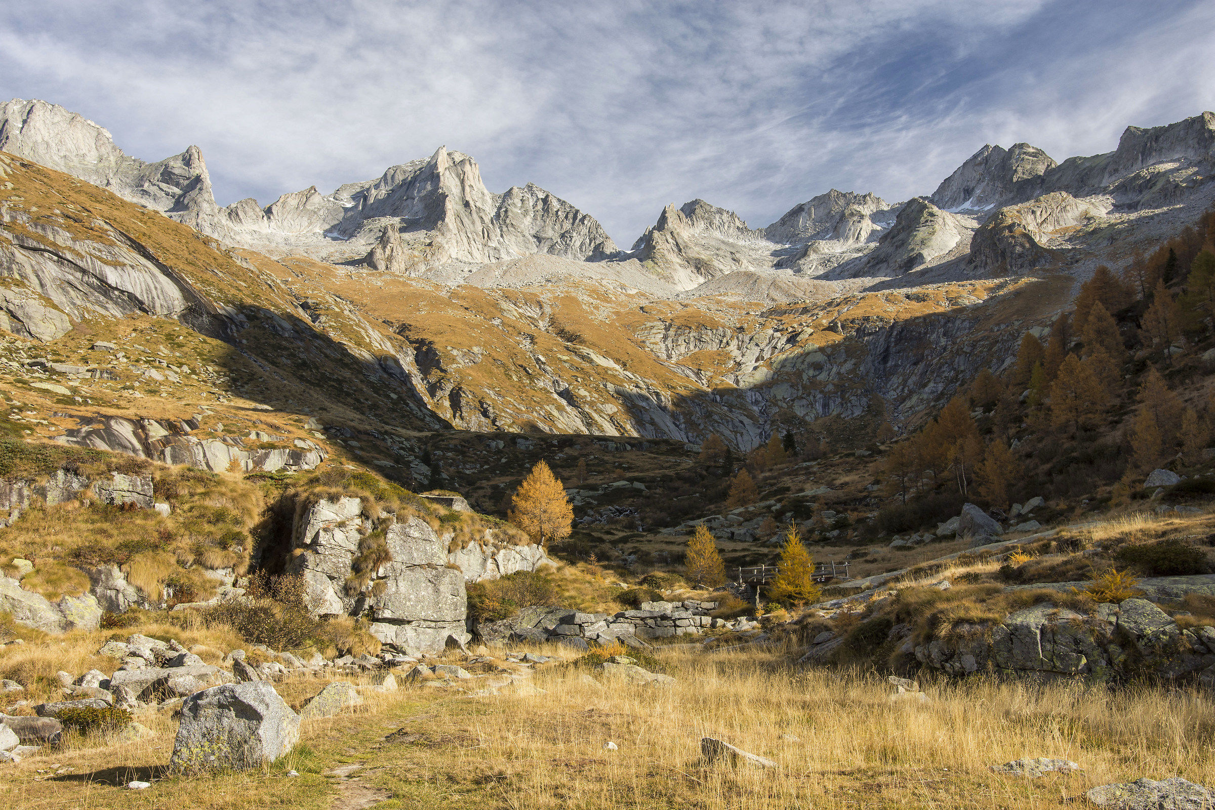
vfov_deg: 38.4
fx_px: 1164
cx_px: 608
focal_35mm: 34
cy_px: 405
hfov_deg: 55.1
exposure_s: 1/100
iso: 200
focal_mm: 23
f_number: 7.1
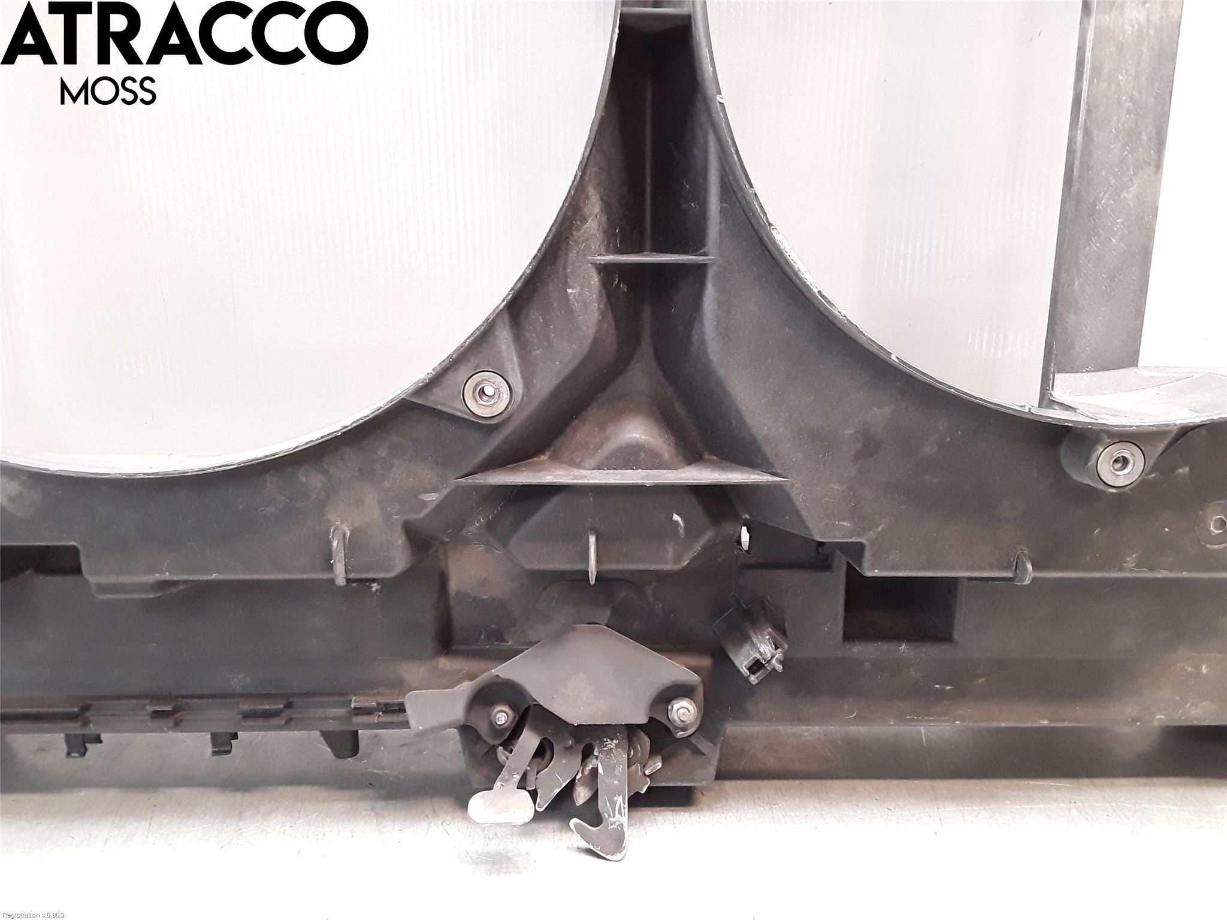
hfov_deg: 63.4
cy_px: 460
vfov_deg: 49.7
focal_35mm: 28
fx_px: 992
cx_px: 614
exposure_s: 1/25
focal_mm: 2.91
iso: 160
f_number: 1.9
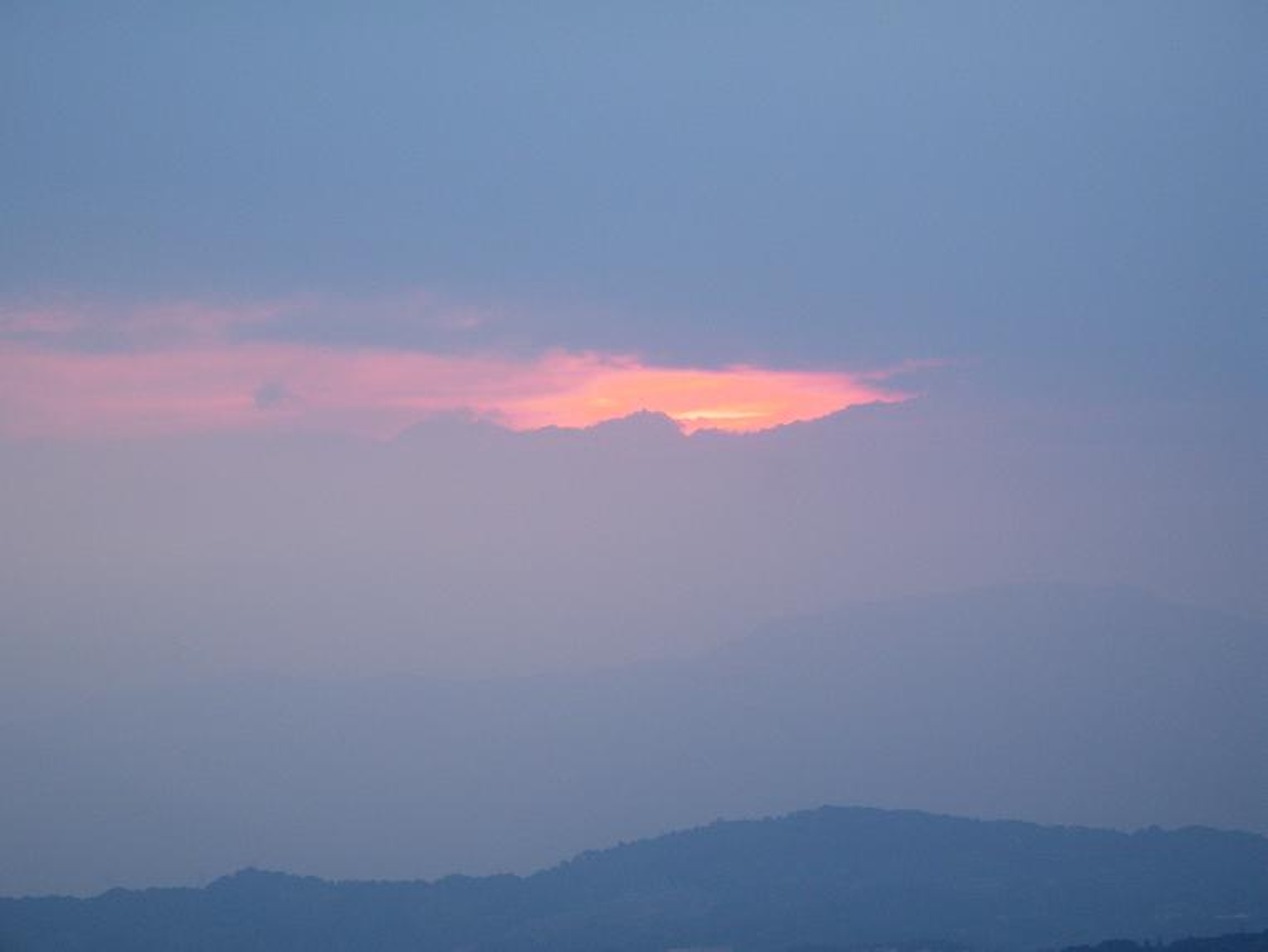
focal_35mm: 187
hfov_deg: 10.6
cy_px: 476
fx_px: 6854
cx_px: 634
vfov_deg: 8.0
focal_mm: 39
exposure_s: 1/50
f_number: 4.6
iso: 200
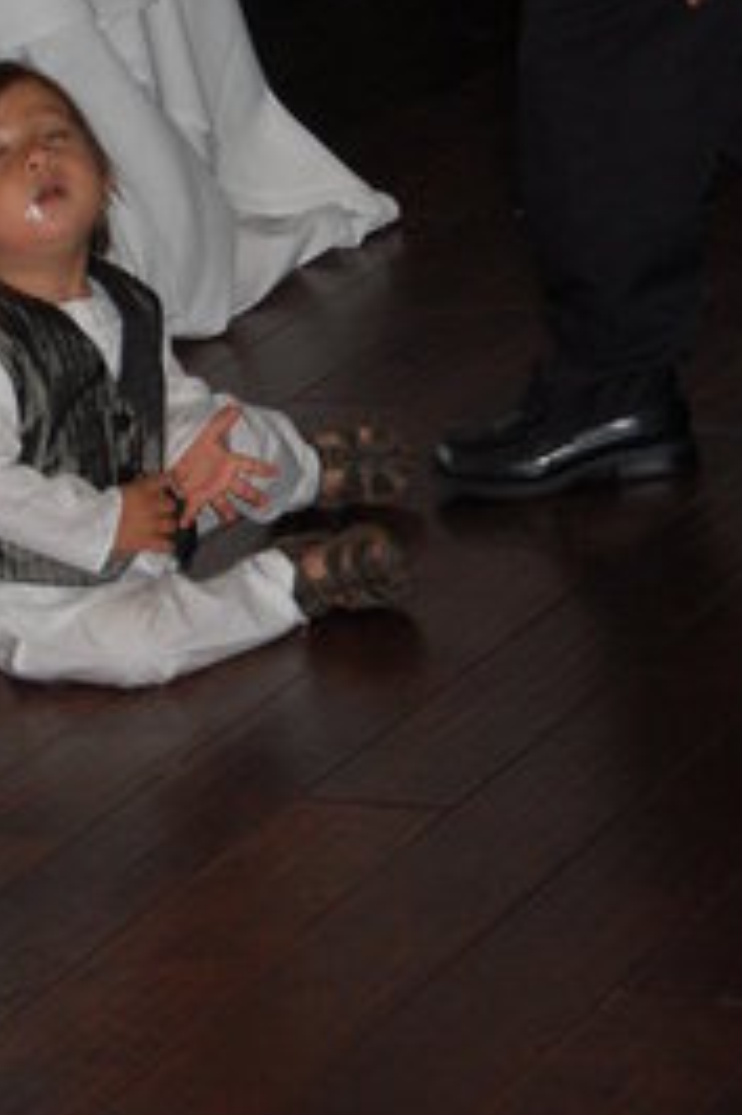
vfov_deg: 12.3
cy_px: 243
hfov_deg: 8.2
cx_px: 180
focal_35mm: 166
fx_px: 5138
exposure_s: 1/60
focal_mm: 46
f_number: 5.3
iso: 400
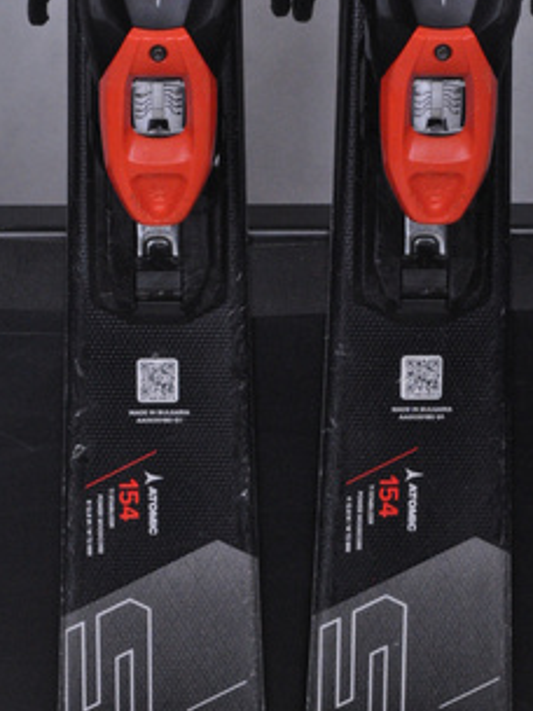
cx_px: 286
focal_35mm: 196
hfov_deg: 7.6
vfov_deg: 10.1
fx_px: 4024
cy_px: 451
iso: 3200
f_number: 9.5
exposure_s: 1/125
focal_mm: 92
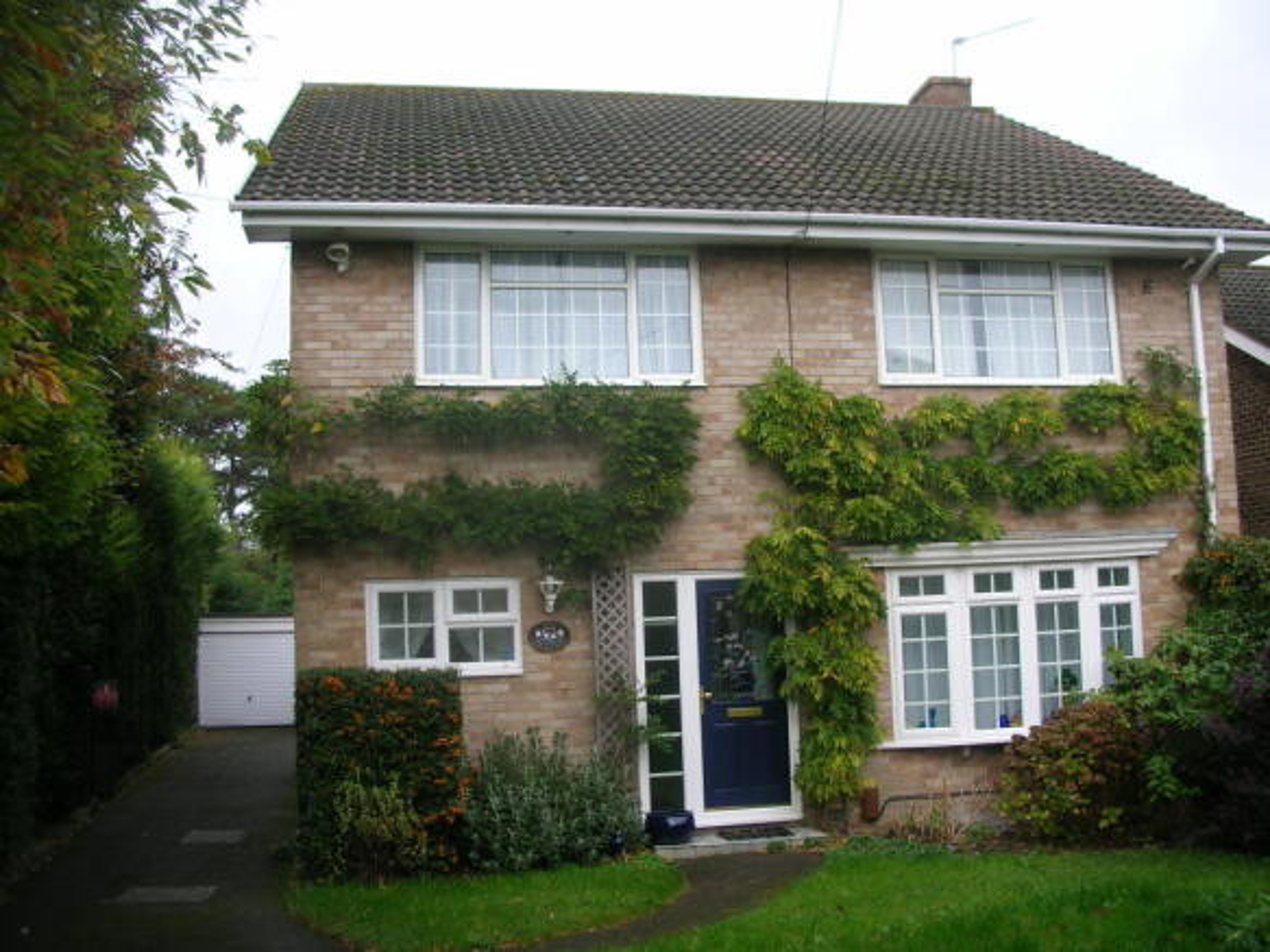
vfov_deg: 40.7
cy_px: 476
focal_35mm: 35
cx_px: 635
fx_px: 1284
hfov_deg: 52.6
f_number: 3
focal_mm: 5.8
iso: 50
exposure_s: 1/188
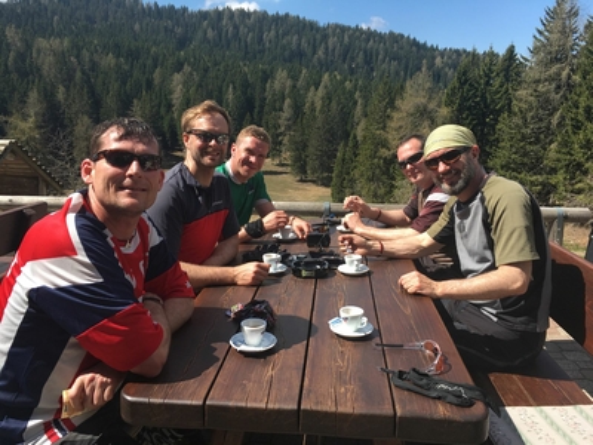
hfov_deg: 61.7
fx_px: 497
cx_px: 296
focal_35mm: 29
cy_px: 222
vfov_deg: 48.2
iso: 25
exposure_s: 1/950
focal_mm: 4.15
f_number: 2.2
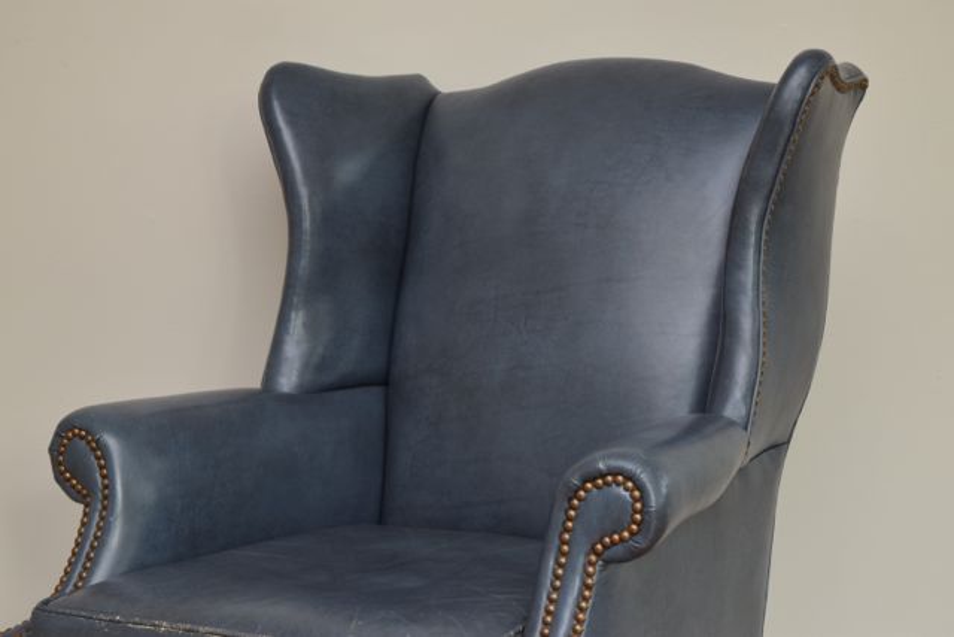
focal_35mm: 78
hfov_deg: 26.0
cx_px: 477
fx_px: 2067
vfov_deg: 17.5
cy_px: 318
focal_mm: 52
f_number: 5.6
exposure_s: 1/125
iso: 800
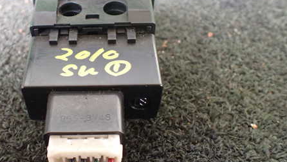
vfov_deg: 27.1
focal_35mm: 44
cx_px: 95
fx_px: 335
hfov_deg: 45.7
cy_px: 68
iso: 800
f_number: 2.3
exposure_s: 1/40
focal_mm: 5.4
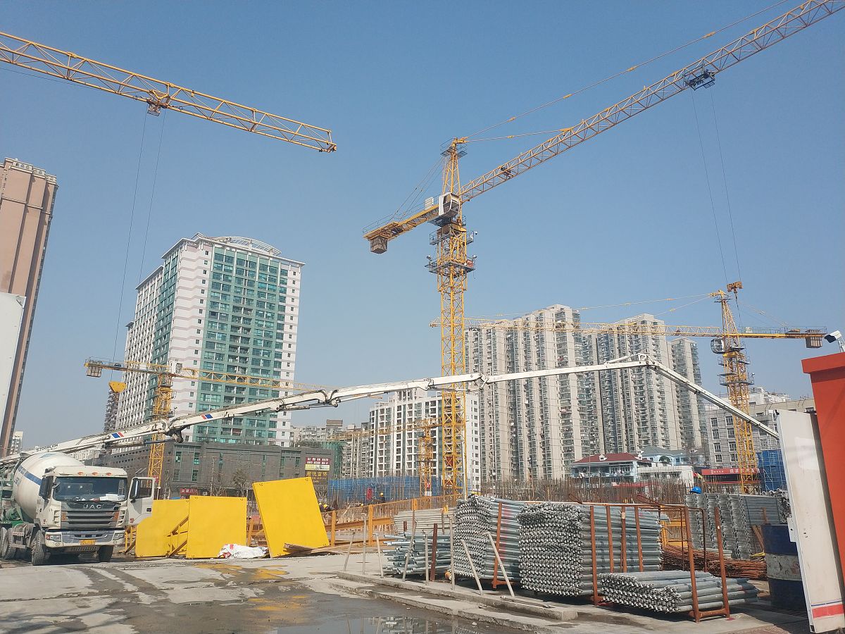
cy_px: 317
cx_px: 422
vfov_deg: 44.2
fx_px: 781
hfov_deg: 56.8
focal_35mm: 32
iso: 101
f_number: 2
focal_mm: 4.5
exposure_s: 1/1739
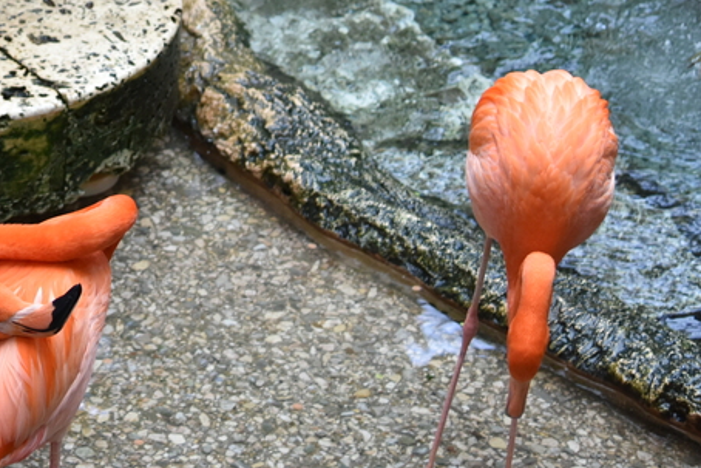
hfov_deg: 14.1
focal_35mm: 141
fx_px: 2746
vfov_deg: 9.6
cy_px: -141
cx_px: -157
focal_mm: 50
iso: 1400
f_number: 4
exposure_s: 1/100
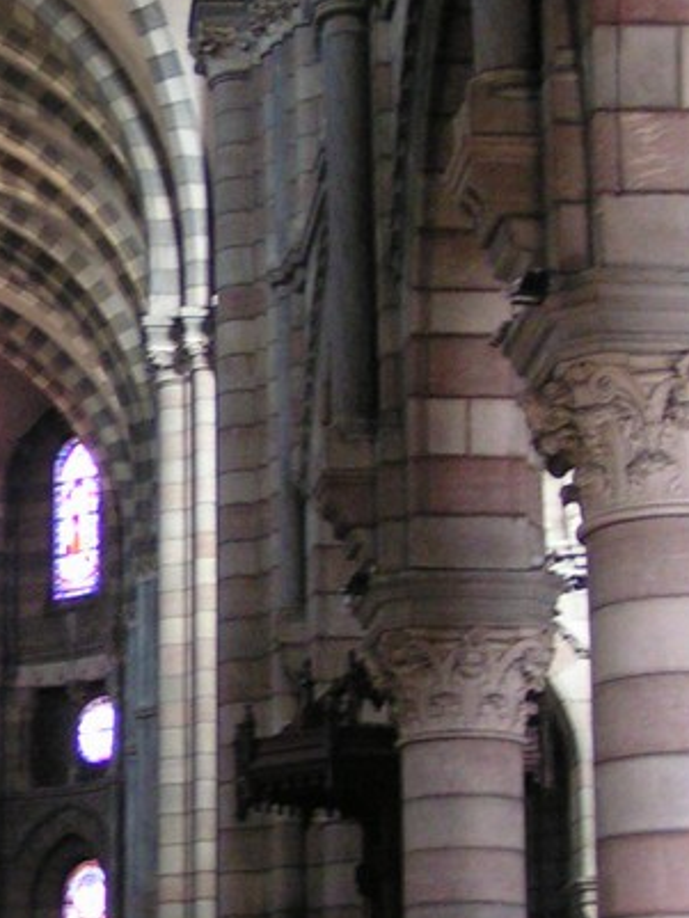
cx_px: -121
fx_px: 2679
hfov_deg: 14.2
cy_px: 516
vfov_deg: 19.4
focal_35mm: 101
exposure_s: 1/6
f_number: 2.8
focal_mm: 5.8
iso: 200
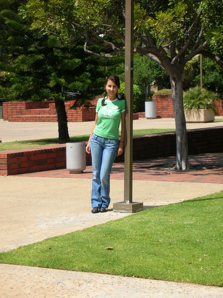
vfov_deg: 18.7
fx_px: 903
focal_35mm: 105
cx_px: 112
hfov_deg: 14.1
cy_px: 149
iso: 50
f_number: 4.9
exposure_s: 1/329
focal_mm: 17.4
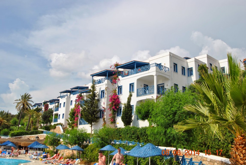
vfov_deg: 37.0
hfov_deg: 53.1
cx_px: 123
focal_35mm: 36
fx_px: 246
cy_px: 82
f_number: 8
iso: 100
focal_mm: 24
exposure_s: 1/250
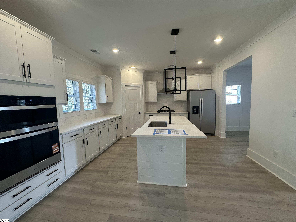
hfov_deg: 102.1
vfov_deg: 85.7
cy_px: 111
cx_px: 148
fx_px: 120
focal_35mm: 14
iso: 160
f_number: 2.2
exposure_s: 1/120
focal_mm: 2.22
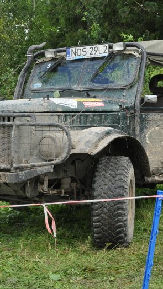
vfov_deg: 23.4
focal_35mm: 91
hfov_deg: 13.3
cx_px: 88
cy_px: 145
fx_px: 699
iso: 800
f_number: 9
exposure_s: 1/320
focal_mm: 38
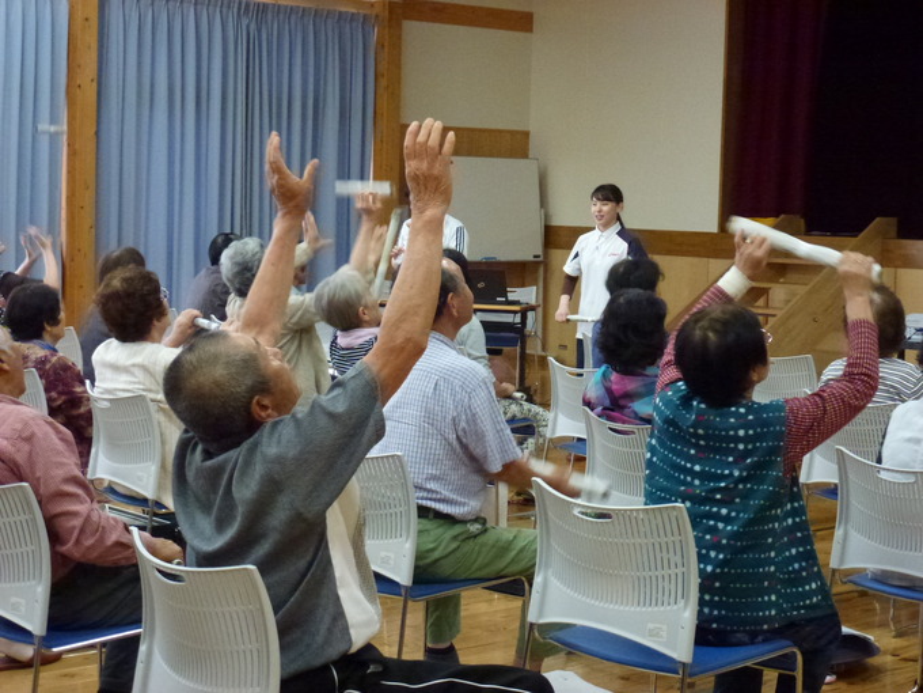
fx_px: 1733
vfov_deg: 22.6
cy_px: 346
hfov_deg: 29.8
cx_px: 462
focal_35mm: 65
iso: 800
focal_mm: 11.7
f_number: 4.6
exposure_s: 1/50
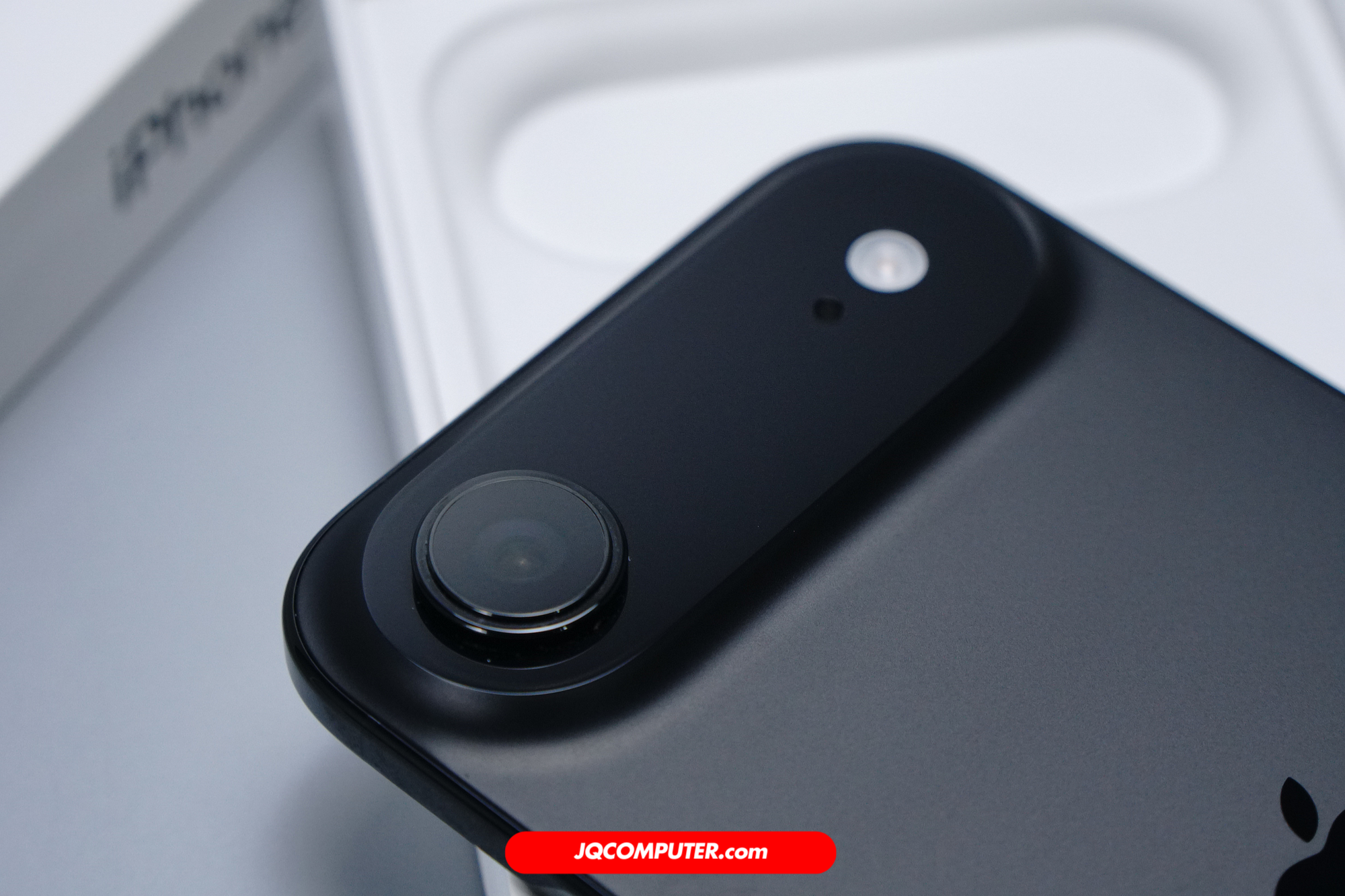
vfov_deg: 13.0
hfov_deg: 19.5
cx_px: 672
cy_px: 448
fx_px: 3922
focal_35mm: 105
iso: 1000
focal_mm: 70
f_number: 5.6
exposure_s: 1/100
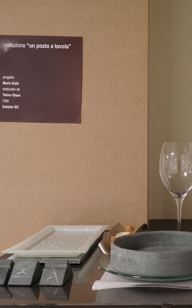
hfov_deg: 24.5
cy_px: 154
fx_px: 427
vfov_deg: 39.6
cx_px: 178
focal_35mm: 51
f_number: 10
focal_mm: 33
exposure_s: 1/3
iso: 800
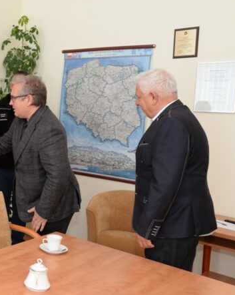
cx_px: -14
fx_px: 426
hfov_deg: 28.4
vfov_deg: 38.1
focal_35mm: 49
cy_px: 142
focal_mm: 30
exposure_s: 1/60
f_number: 7.1
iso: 800
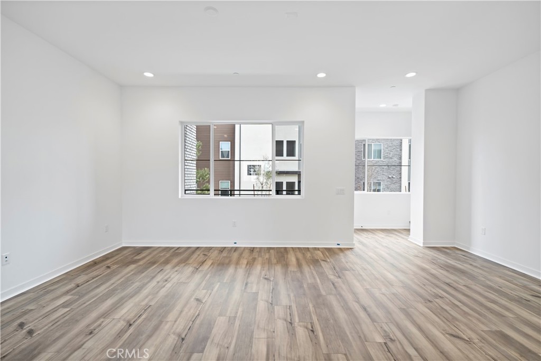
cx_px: 270
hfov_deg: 96.7
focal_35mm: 16
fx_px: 240
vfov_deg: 73.8
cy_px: 180
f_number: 2.8
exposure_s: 1/15
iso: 250
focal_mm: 16
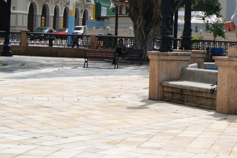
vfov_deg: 14.6
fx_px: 612
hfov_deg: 20.8
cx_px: 264
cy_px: 22
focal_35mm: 93
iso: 100
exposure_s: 1/1250
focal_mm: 24
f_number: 5.6
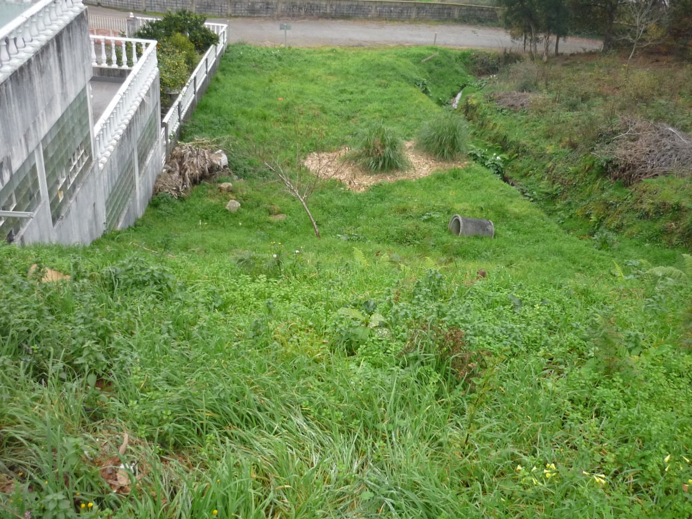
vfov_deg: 42.9
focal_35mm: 33
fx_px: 660
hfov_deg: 55.4
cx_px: 346
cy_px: 260
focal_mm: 5.5
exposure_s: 1/200
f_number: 2.8
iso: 200
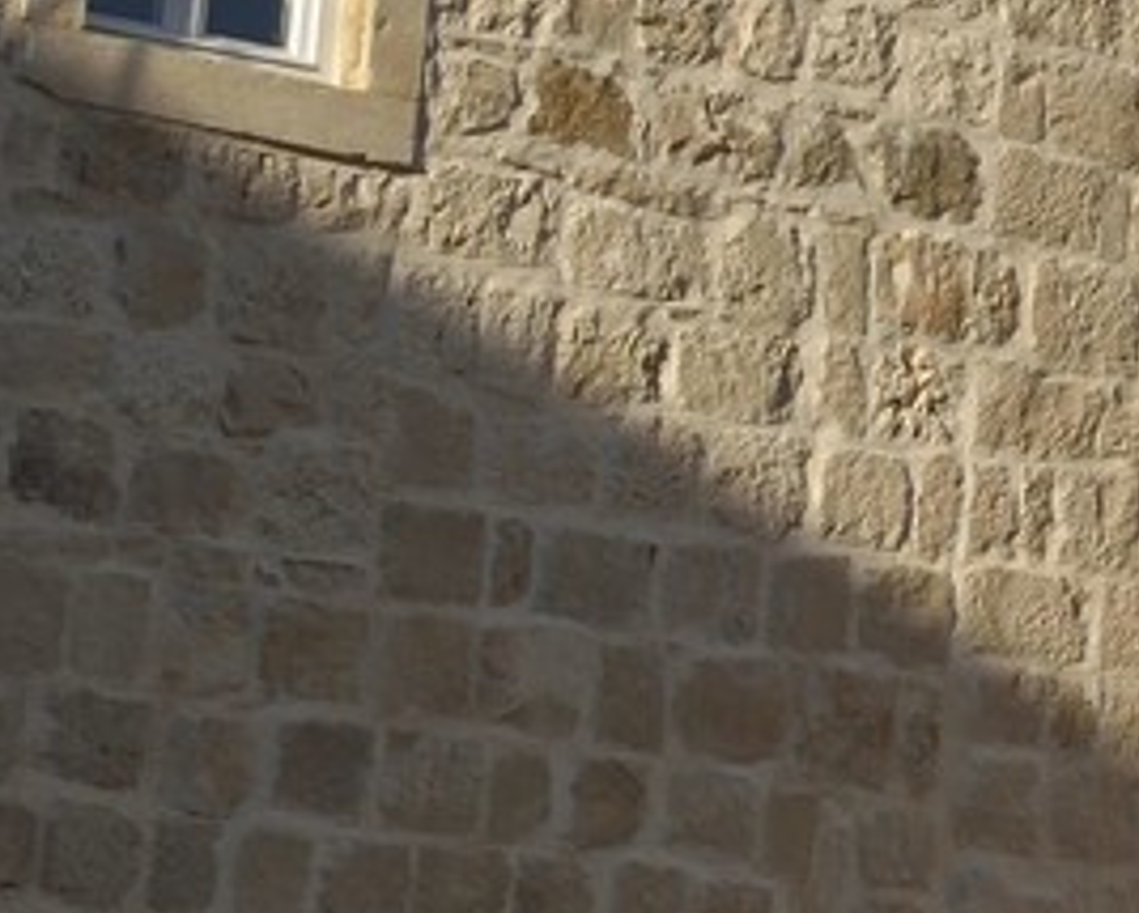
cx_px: 3052
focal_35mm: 252
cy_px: -456
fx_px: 8504
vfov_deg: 6.1
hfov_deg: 7.1
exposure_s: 1/1000
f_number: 8
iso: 200
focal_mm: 45
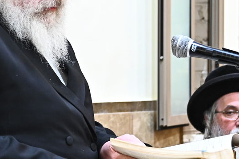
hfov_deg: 12.1
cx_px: 72
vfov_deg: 8.1
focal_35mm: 169
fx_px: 1121
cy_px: 19
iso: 2500
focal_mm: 65
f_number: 4.8
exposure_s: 1/160
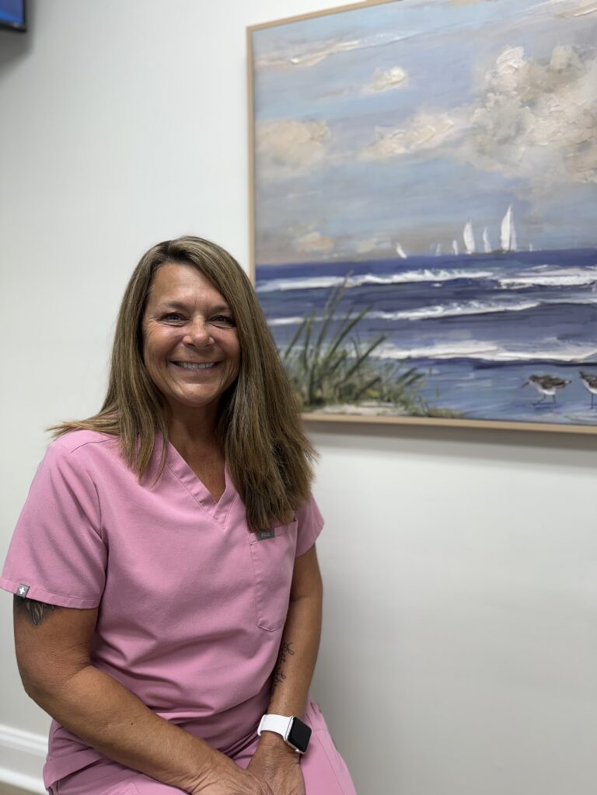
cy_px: 398
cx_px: 298
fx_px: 552
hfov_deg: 56.8
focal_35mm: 24
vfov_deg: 71.6
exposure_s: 1/120
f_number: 1.78
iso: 100
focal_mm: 6.76
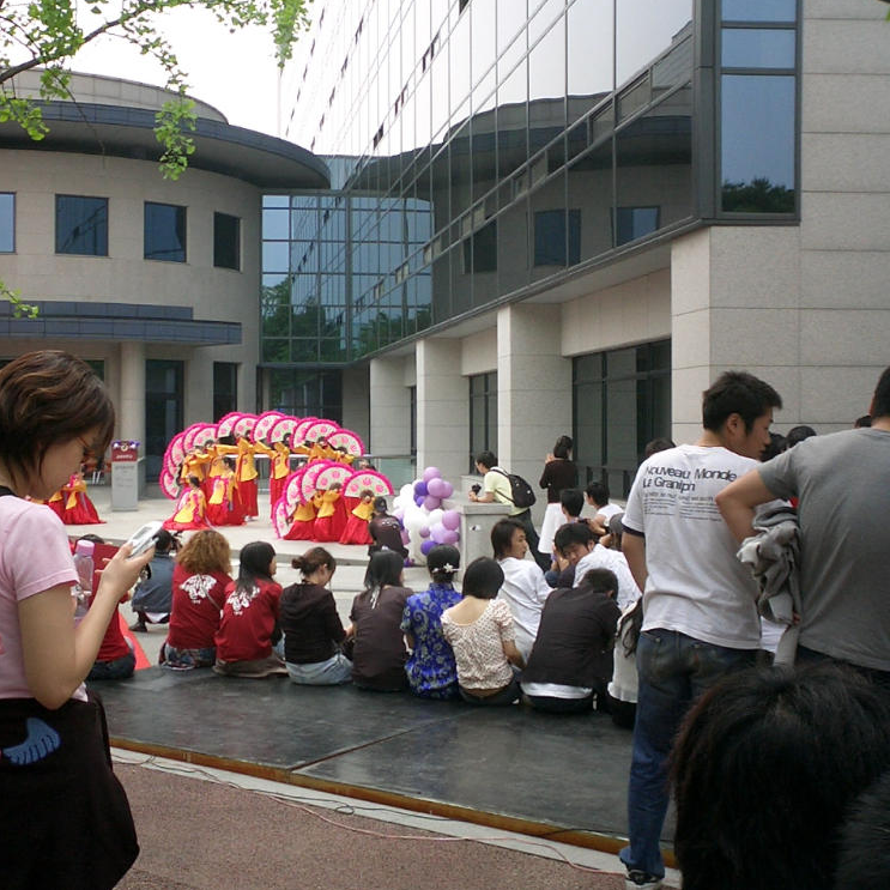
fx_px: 1280
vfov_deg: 38.3
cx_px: 349
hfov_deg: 38.2
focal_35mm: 44
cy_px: 446
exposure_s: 1/400
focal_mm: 5.6
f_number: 3.5
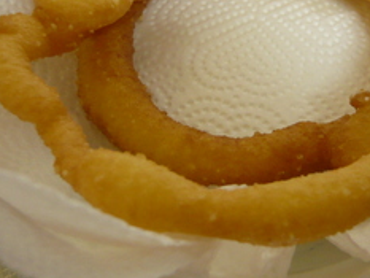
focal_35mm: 54
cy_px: 109
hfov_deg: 35.3
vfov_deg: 27.0
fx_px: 577
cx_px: 237
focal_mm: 4.6
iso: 200
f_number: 2.8
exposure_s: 1/13
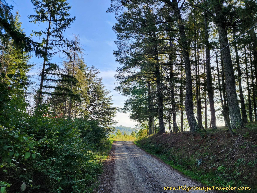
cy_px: 96
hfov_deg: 73.9
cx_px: 128
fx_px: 171
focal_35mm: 23
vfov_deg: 58.9
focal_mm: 6.4
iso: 12
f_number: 1.8
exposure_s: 1/255
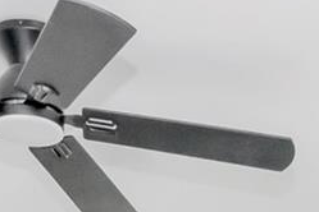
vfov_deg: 10.1
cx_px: 238
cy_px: 608
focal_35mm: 106
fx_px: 941
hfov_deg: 19.1
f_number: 11
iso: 800
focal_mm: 11
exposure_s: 1/60
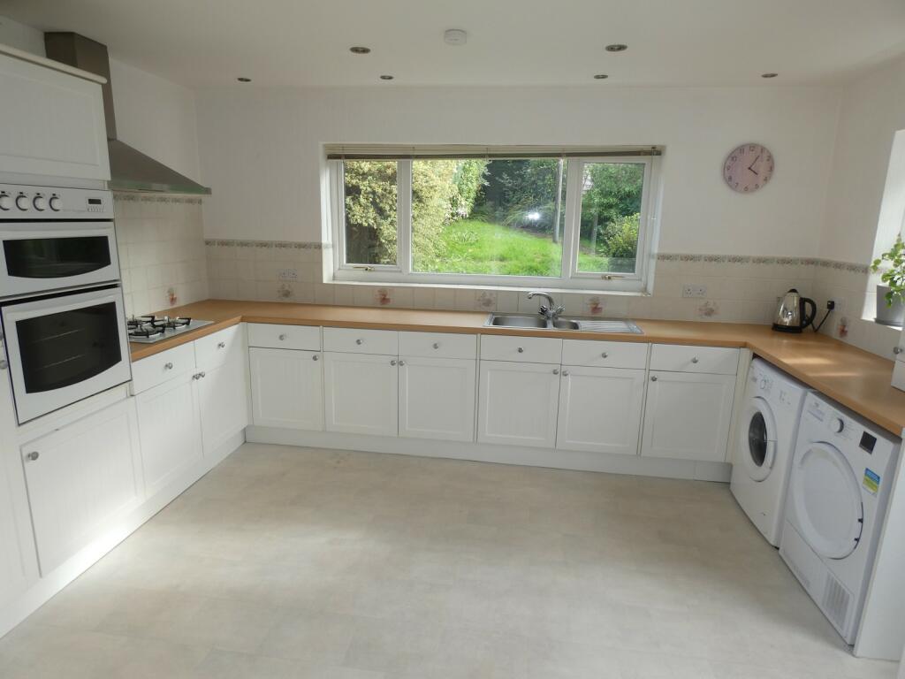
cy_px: 340
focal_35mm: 20
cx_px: 452
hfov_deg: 81.7
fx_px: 523
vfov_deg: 66.0
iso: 80
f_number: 2.8
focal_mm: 3.6
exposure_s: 1/60
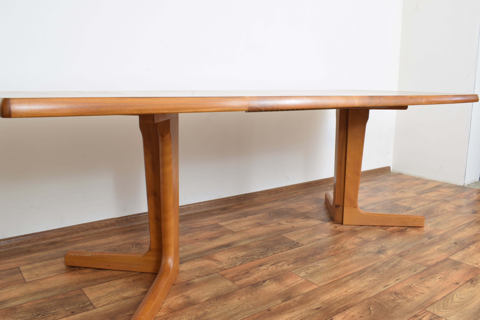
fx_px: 400
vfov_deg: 43.6
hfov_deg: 61.9
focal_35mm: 30
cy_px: 160
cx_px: 240
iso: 100
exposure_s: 5
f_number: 25
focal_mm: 20
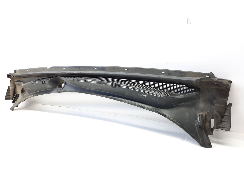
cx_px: 120
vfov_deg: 53.0
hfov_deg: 67.3
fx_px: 183
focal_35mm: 26
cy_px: 91
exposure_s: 1/50
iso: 160
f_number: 2
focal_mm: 4.6
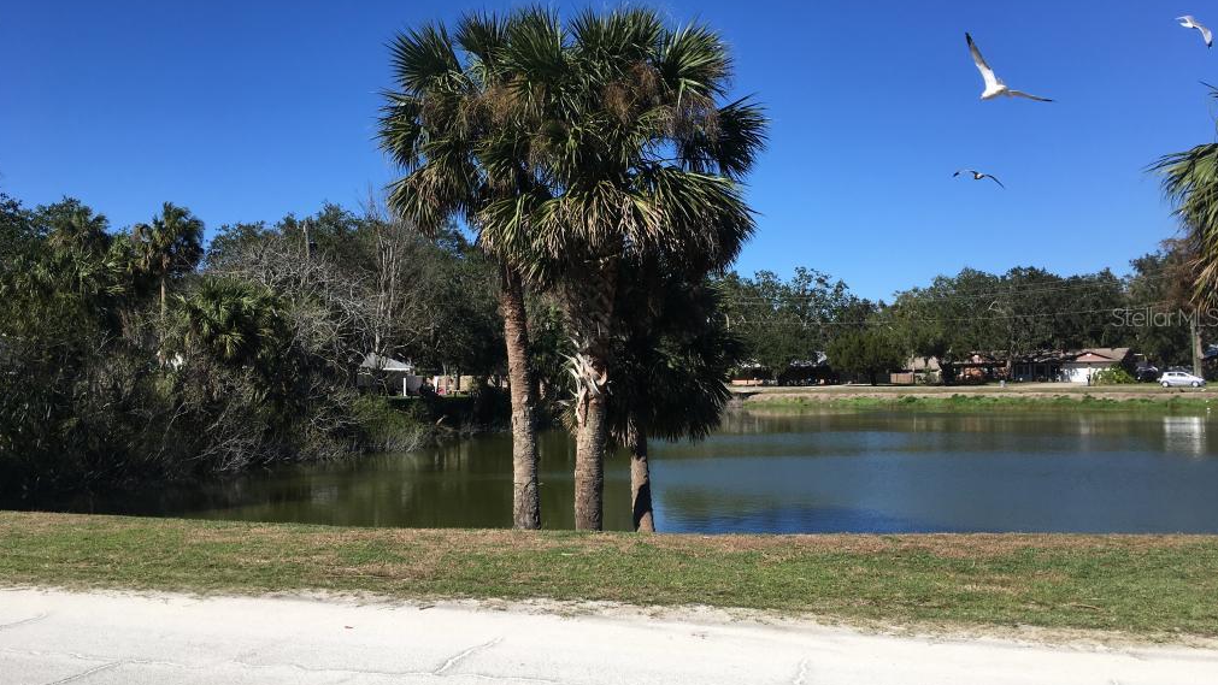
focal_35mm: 32
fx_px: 1034
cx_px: 608
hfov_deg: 61.0
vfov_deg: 36.7
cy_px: 317
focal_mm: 4.15
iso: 25
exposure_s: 1/2079
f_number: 2.2
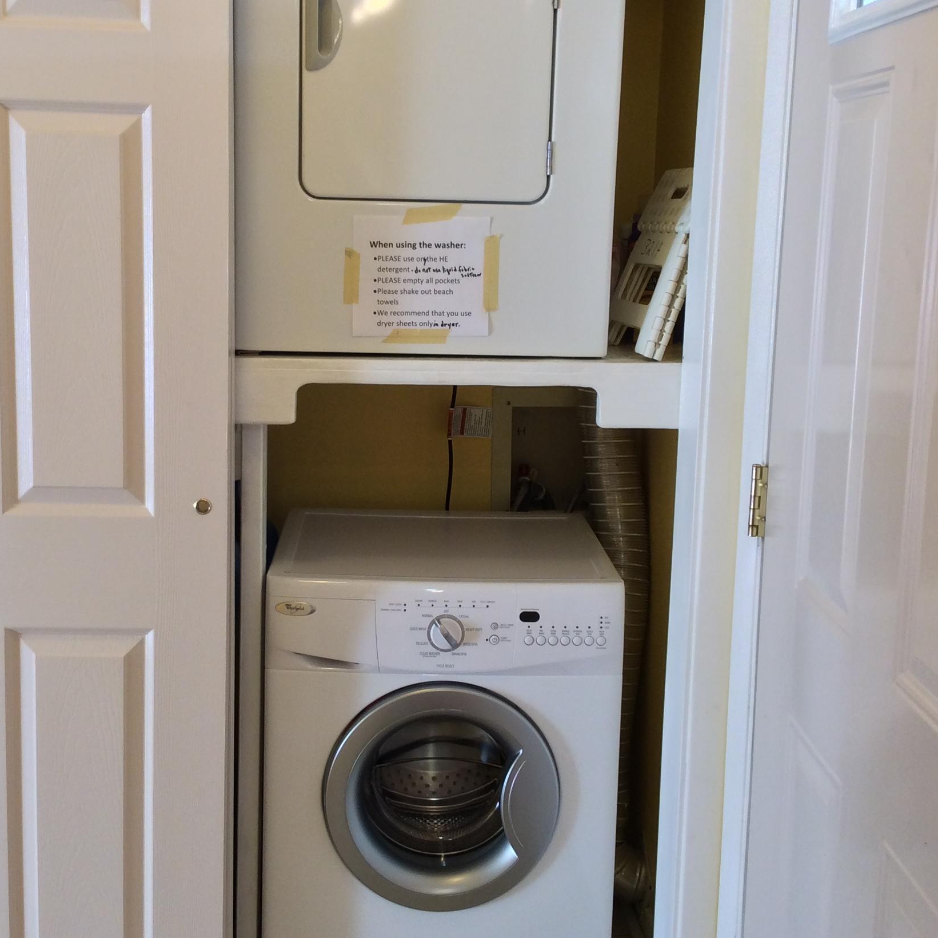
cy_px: 417
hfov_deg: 36.8
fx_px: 1410
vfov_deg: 36.7
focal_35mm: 46
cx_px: 429
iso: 32
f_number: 2.4
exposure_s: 1/24
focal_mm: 3.3
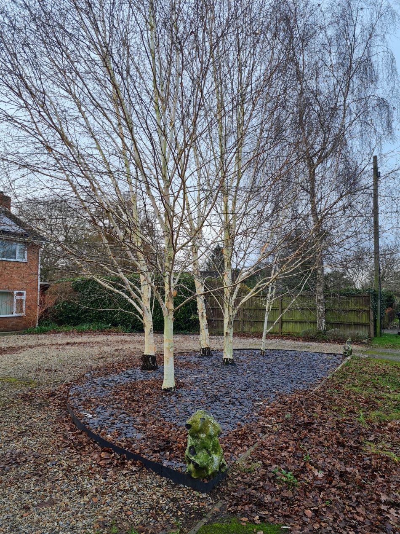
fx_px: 401
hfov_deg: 53.1
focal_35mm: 26
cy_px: 267
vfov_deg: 67.3
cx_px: 200
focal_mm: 5.4
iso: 50
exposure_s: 1/132
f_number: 1.8
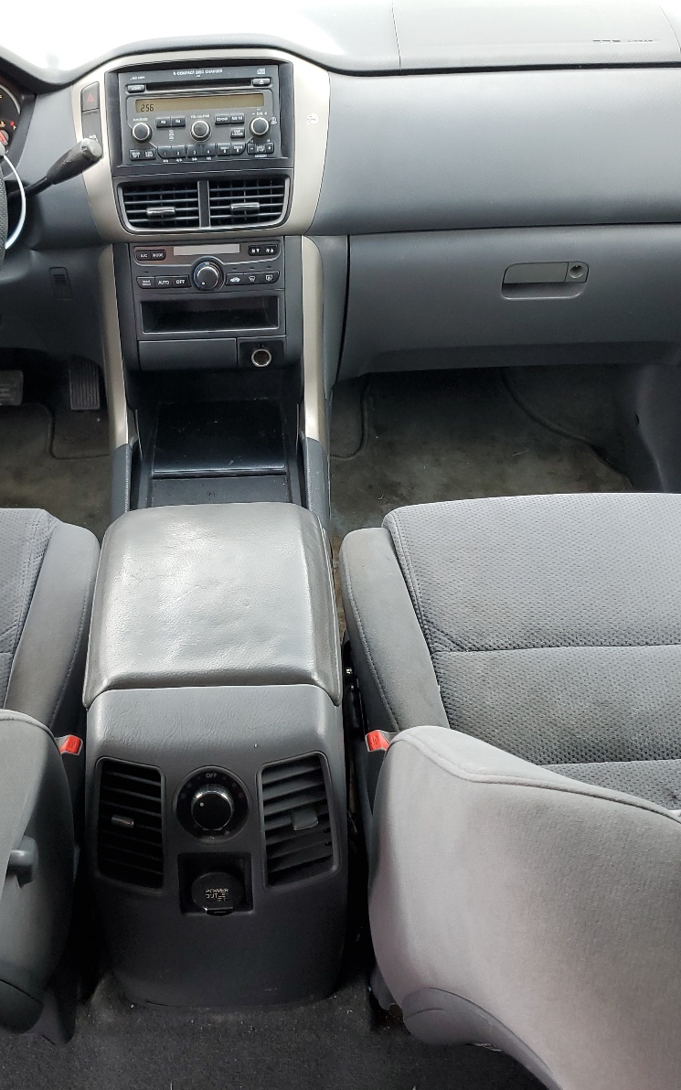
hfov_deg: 34.1
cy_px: 544
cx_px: 225
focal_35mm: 37
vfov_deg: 52.7
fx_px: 1099
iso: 69
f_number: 1.5
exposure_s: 1/60.2
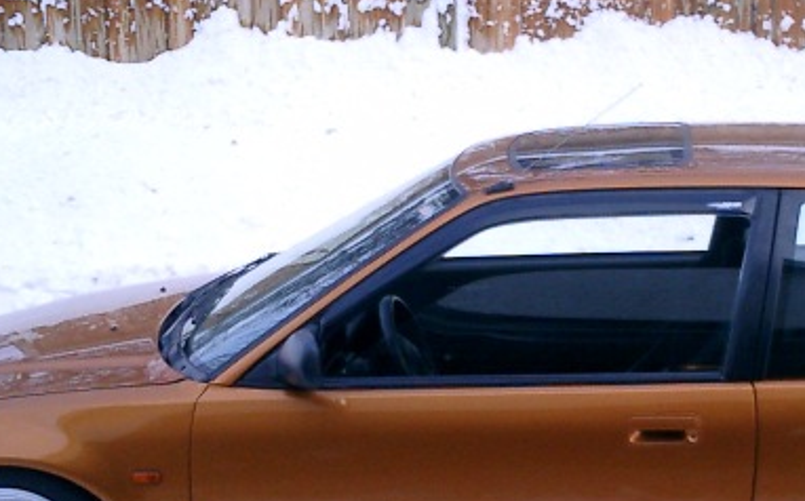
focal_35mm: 80
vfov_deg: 16.2
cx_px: 548
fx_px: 1754
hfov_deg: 25.7
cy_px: 387
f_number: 3.2
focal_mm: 7.5
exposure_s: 1/800
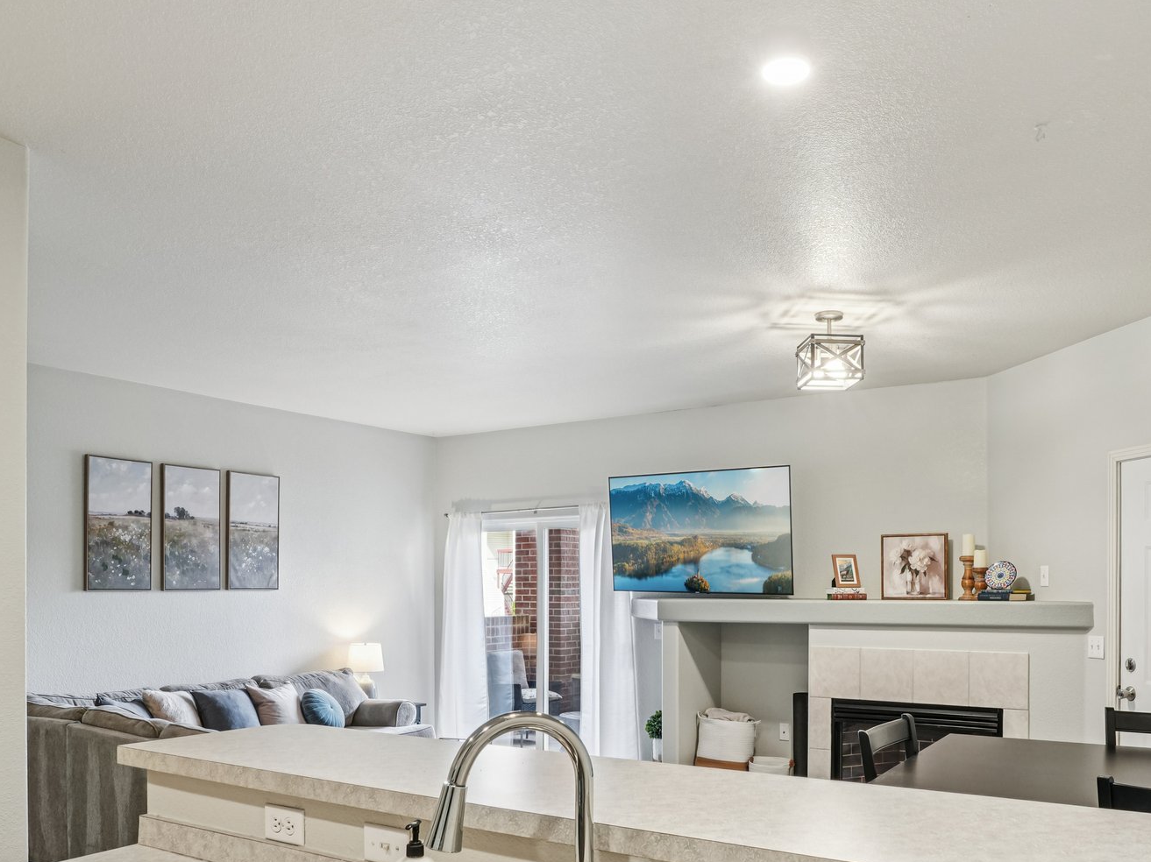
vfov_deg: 50.2
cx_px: 642
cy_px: 594
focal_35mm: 27
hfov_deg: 65.1
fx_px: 898
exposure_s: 1/8
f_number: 8
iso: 400
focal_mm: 12
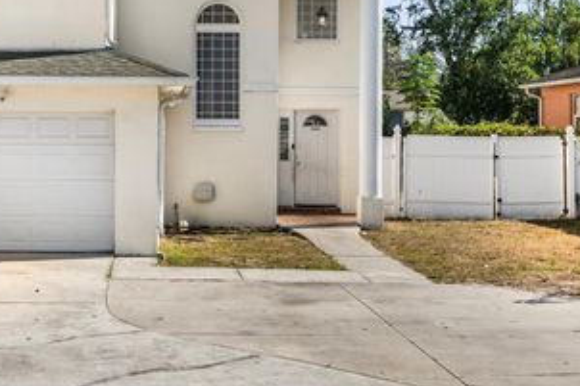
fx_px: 934
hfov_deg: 33.8
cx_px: 144
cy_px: 95
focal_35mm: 58
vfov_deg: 23.1
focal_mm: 35
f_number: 8
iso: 100
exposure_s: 1/13
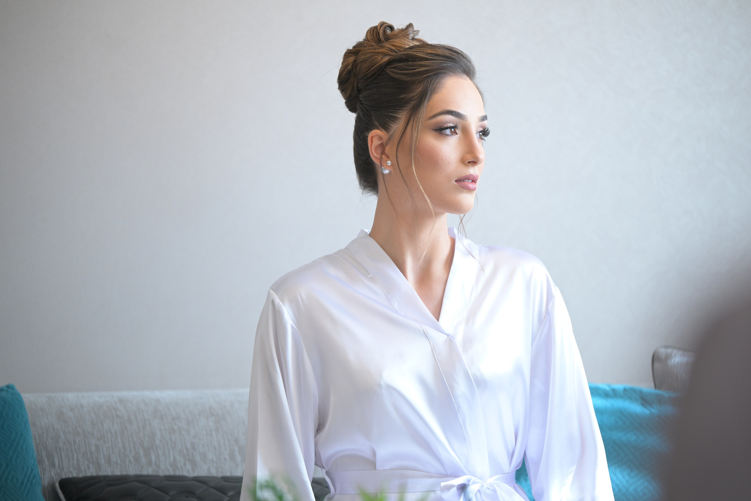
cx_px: 376
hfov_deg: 11.4
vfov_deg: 7.6
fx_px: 3755
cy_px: 250
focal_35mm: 180
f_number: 2.8
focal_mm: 180
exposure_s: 1/200
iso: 640
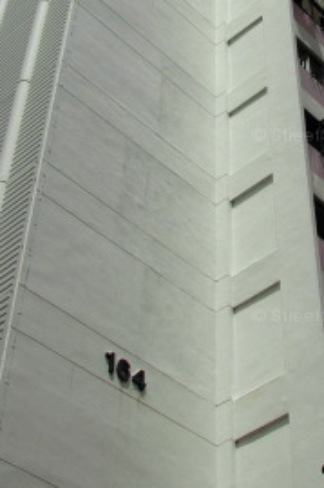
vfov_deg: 27.7
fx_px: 949
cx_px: 310
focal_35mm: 70
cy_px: 36
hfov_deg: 18.9
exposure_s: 1/8000
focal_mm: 18
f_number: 3.5
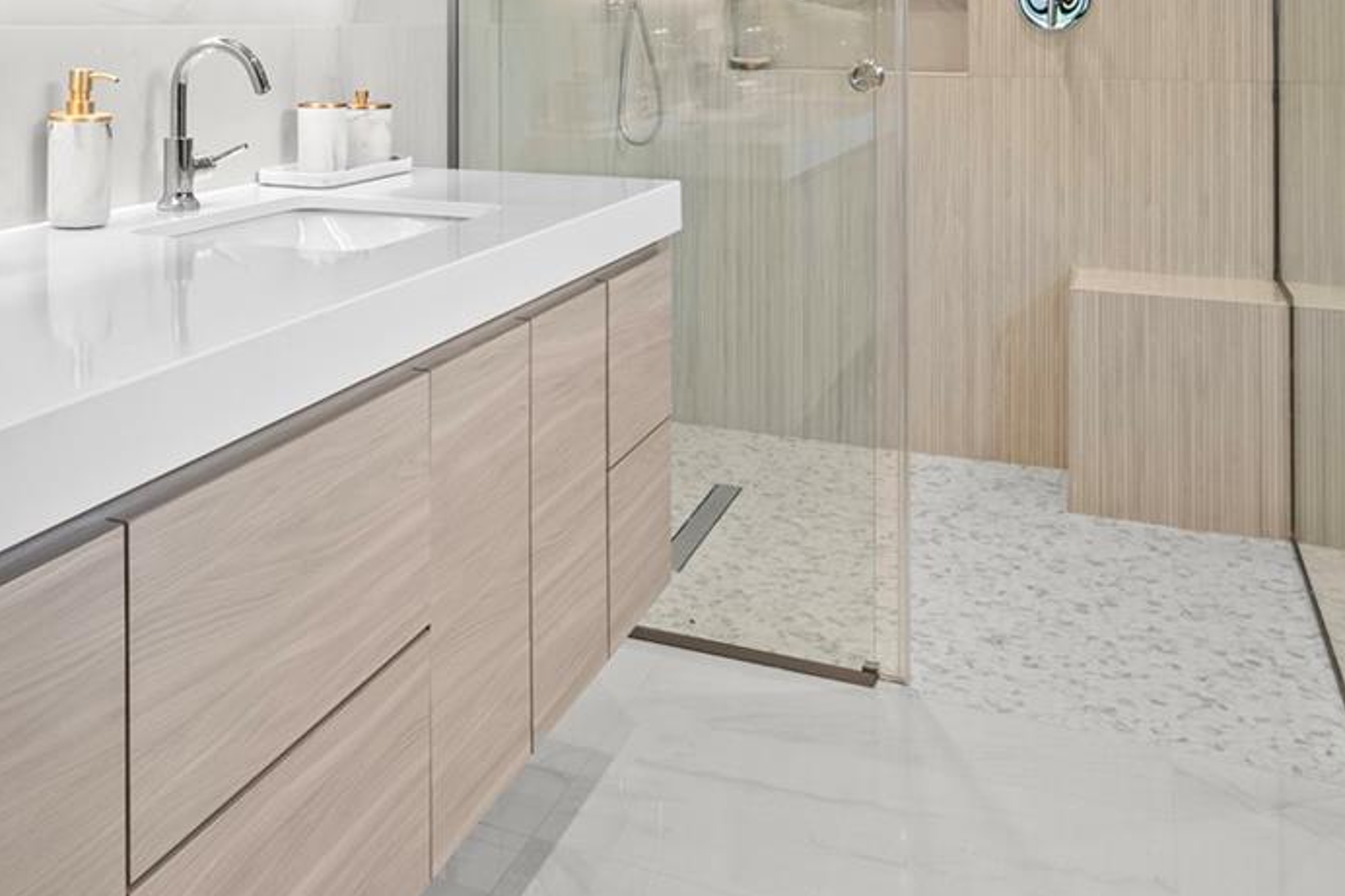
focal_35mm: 37
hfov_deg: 50.5
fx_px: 1382
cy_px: 56
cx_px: 400
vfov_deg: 33.6
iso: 400
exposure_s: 1/2
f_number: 9
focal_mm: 16
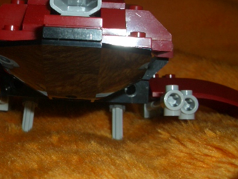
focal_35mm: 56
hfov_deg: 33.7
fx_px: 385
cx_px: 60
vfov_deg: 26.1
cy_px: 83
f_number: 4.3
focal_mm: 5.8
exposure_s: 1/60
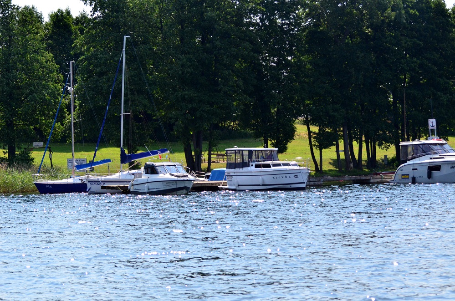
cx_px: 228
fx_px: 1324
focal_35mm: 105
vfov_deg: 13.0
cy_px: 150
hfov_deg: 19.5
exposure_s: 1/8000
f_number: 4.5
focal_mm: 70
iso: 1100
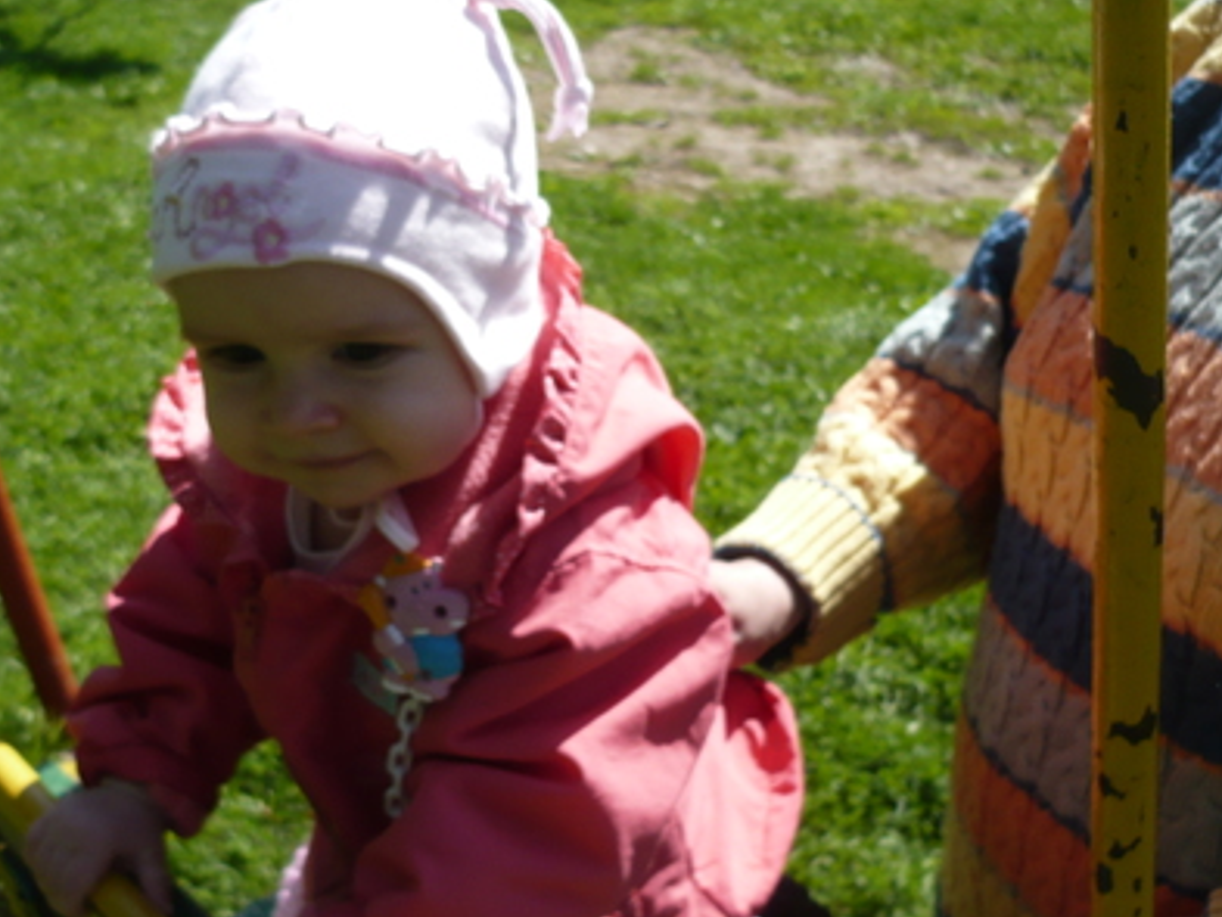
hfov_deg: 38.7
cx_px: 460
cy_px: 496
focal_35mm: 49
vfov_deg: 29.7
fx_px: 1730
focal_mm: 5.8
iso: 100
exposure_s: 1/800
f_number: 2.8
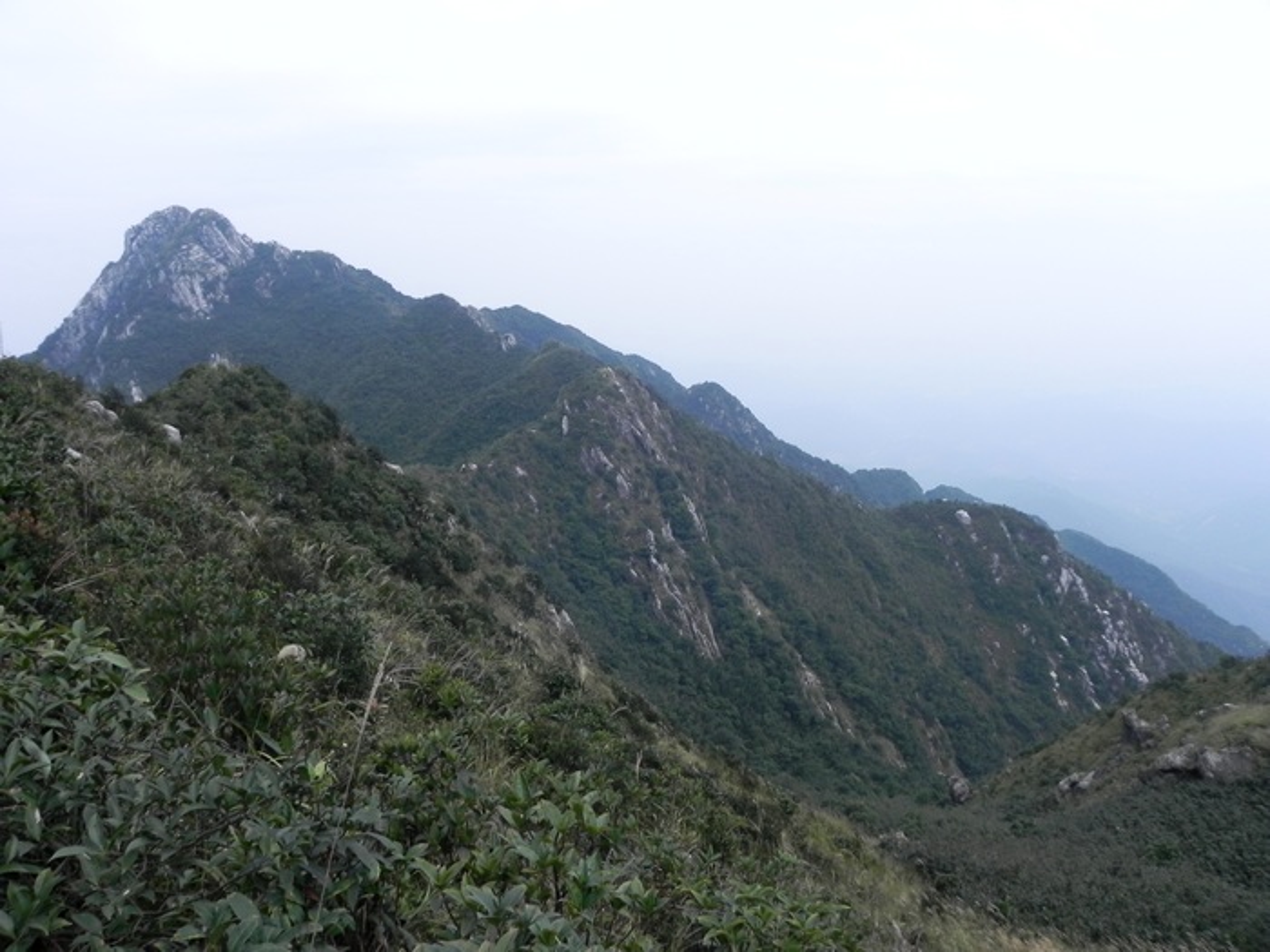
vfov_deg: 53.1
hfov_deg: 67.3
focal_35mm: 26
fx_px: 954
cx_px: 635
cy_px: 476
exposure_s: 1/350
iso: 160
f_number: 7.1
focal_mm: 4.6
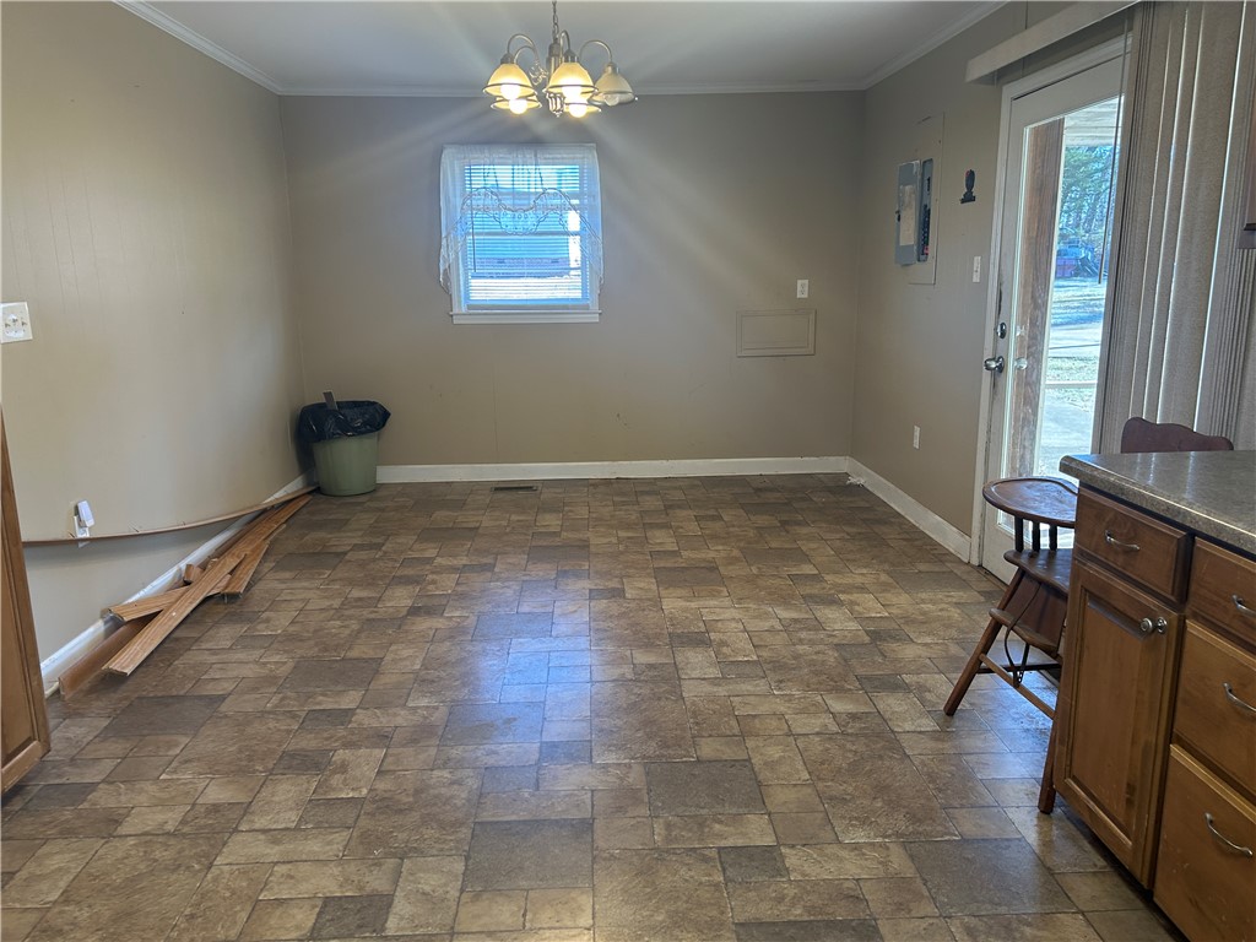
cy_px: 471
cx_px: 628
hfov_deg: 67.3
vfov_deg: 53.1
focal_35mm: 26
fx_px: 943
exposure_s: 1/120
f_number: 1.5
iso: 100
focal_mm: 5.7
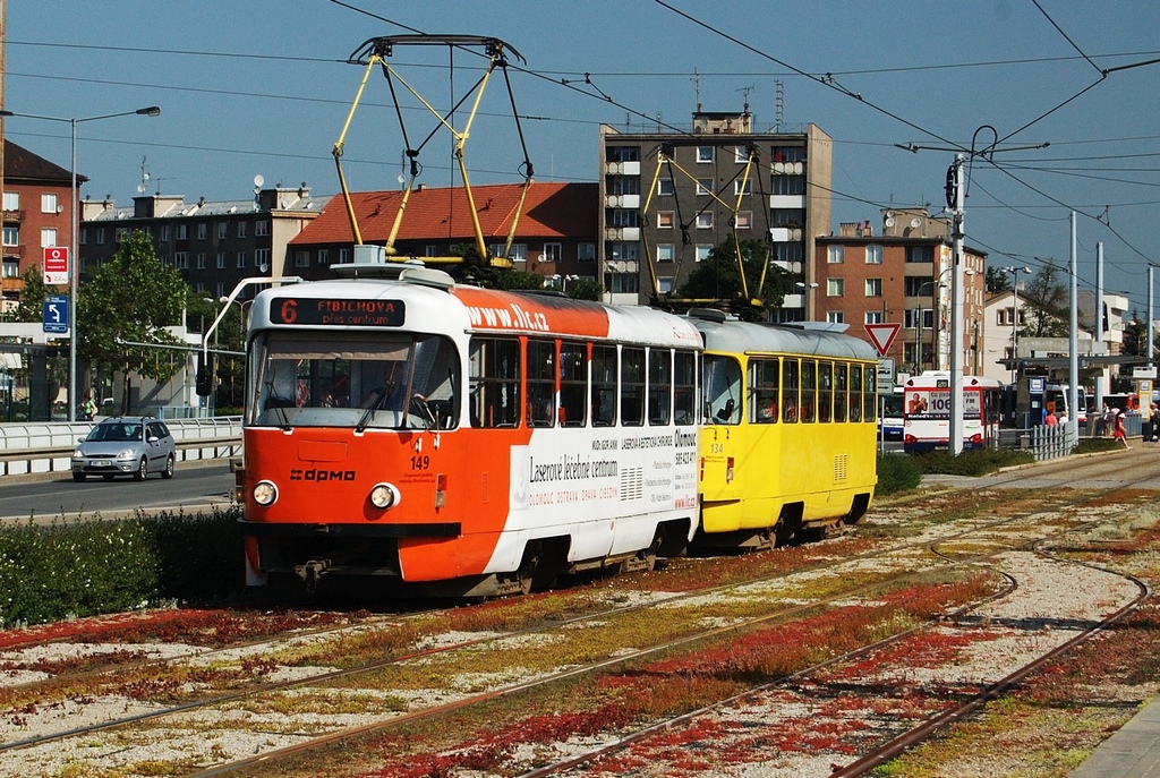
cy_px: 389
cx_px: 580
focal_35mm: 82
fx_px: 2663
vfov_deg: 16.6
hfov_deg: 24.6
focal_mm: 55
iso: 400
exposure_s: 1/400
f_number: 10
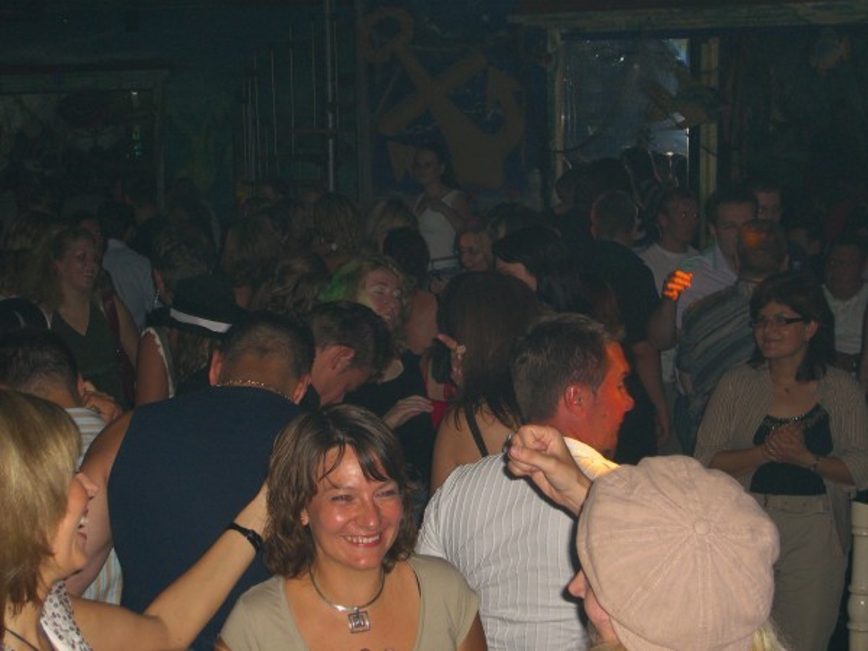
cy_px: 326
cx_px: 434
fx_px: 1705
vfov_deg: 21.6
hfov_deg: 28.6
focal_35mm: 68
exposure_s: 1/60
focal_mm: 14.2
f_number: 4
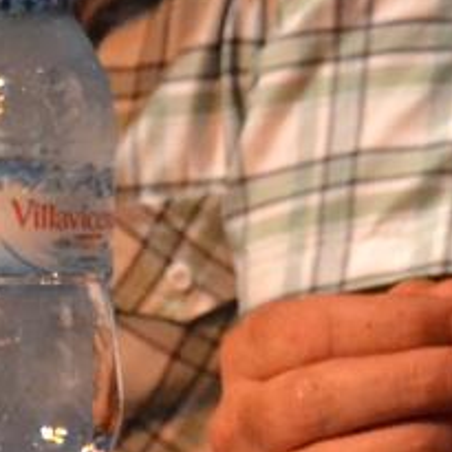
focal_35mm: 553
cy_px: -271
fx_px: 8175
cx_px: 961
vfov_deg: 3.2
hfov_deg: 3.1
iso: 3200
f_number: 5.6
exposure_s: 1/60
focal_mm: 55
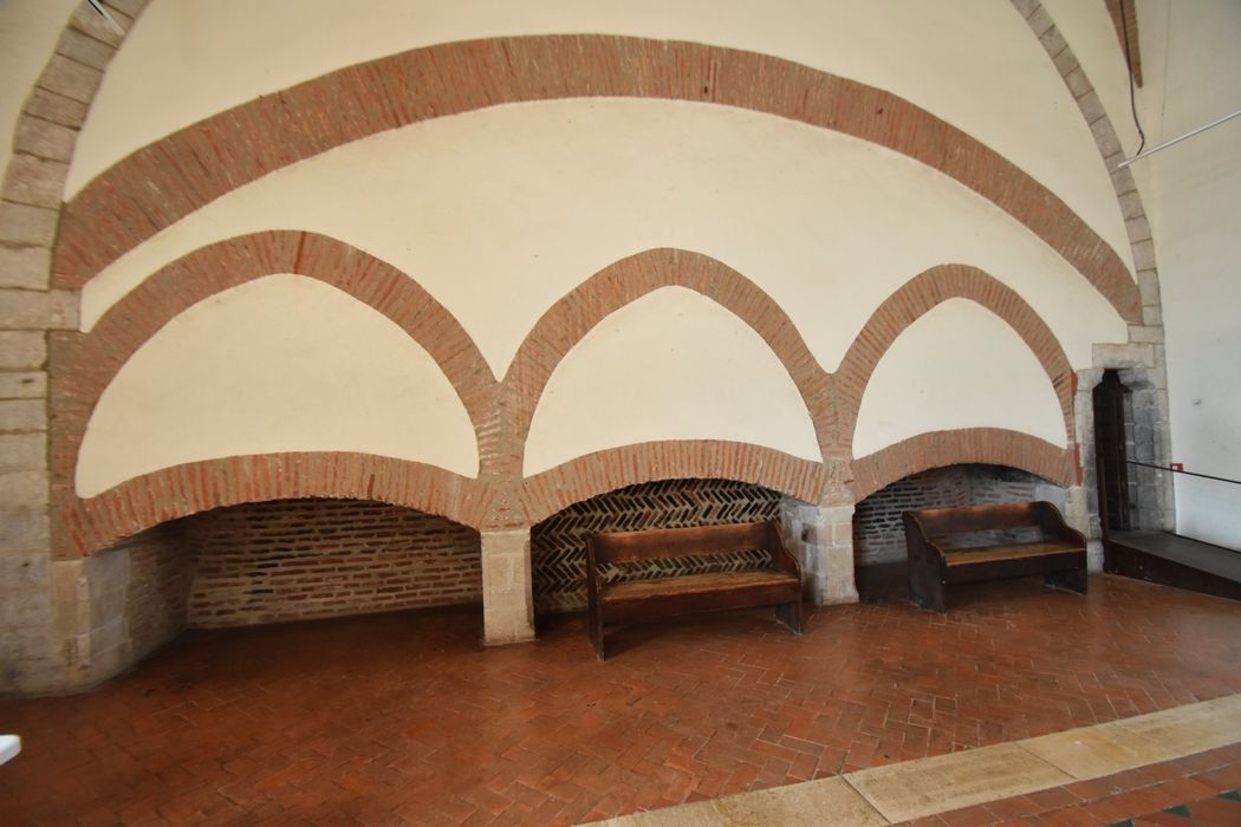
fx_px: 517
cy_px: 414
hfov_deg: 100.4
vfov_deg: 77.3
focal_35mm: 15
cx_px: 620
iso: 1100
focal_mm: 10
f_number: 3.5
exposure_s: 1/60
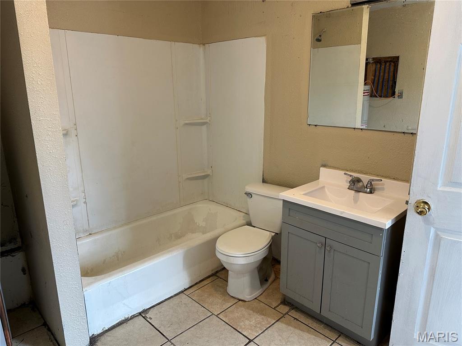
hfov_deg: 71.6
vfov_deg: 56.8
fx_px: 320
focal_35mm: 24
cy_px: 173
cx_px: 231
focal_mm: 6.86
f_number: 1.78
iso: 160
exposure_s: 1/60
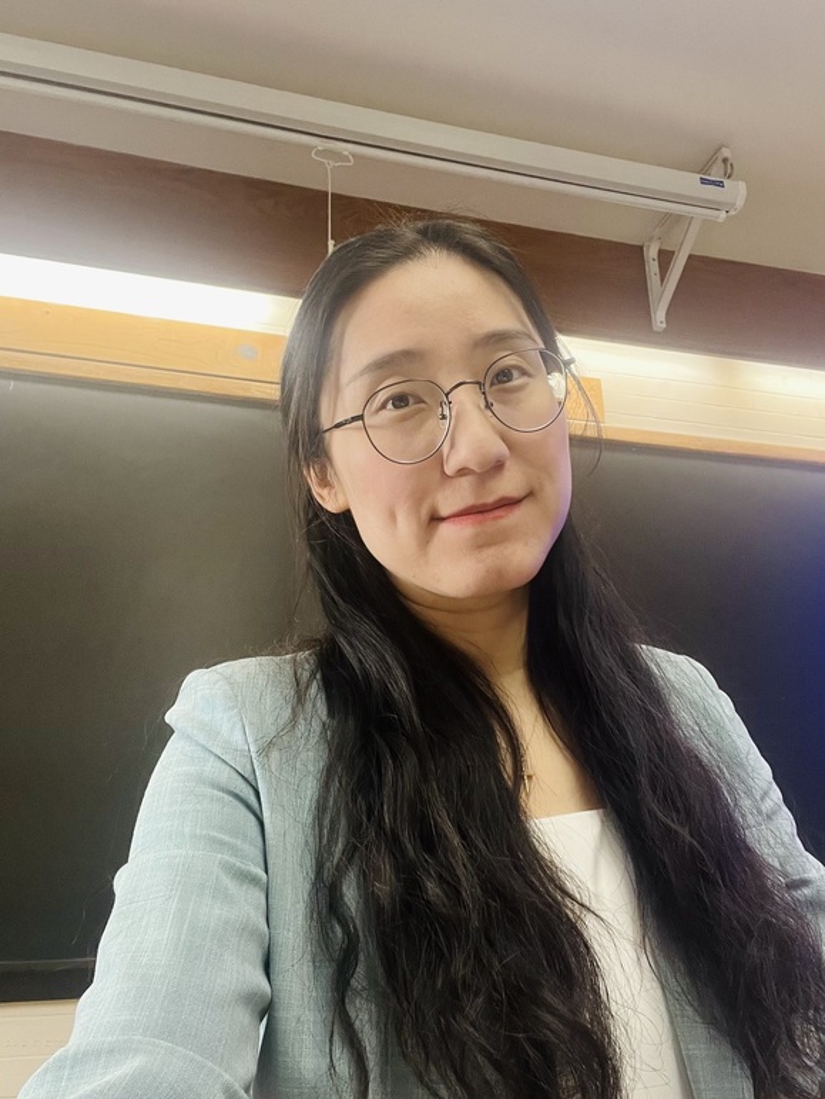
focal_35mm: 30
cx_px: 412
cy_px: 550
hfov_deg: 46.8
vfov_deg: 60.0
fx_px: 953
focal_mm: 2.71
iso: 250
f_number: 2.2
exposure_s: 1/60
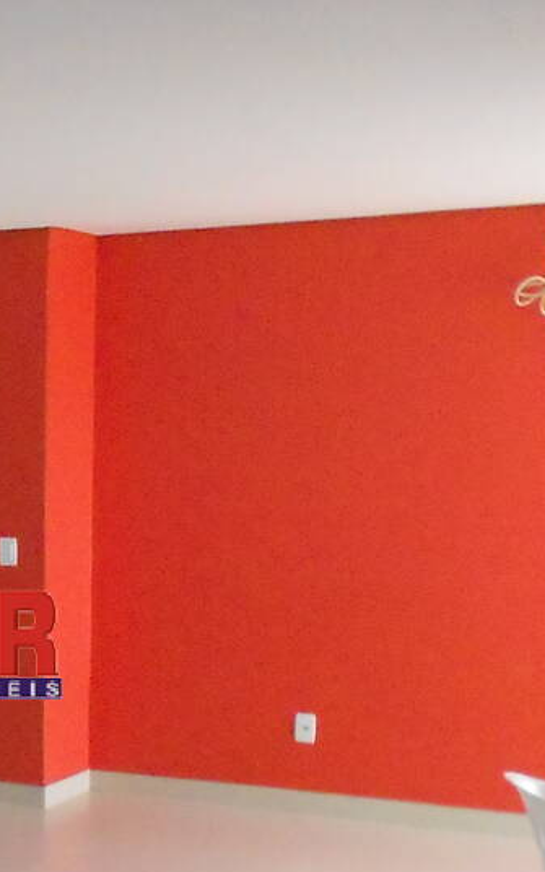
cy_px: 643
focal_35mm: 74
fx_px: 1759
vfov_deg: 27.5
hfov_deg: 16.4
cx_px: -223
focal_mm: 4.6
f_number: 3.2
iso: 800
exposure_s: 1/125
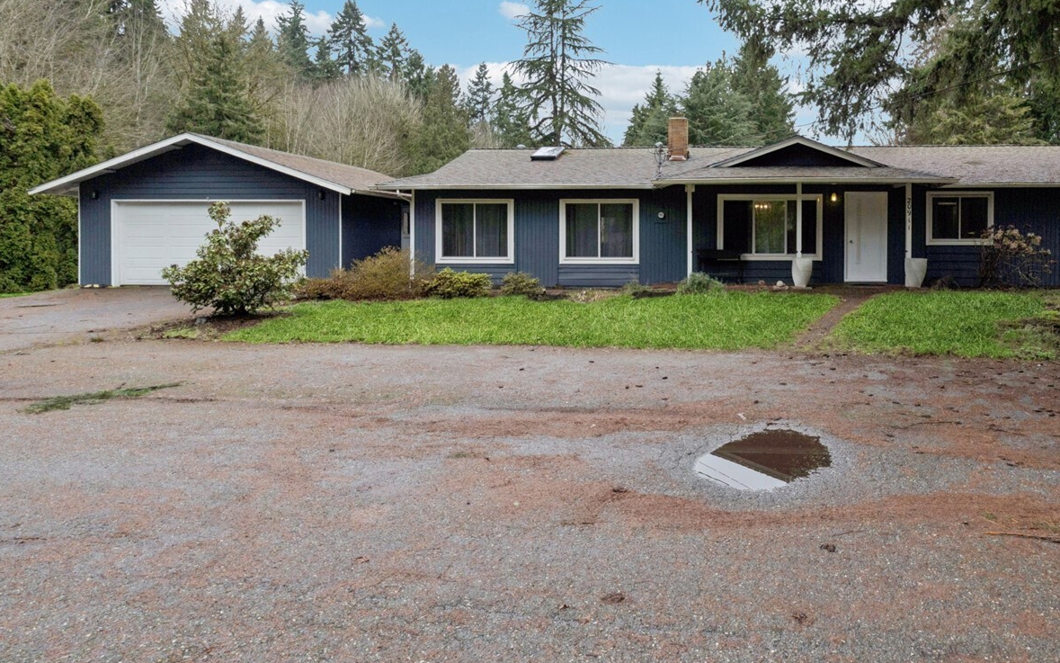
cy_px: 253
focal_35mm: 22
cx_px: 671
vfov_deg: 54.5
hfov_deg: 78.0
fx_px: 636
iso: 125
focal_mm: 10
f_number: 9
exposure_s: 1/100
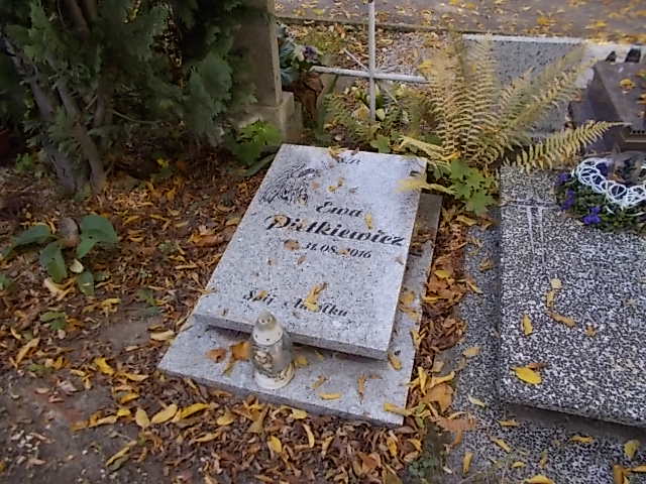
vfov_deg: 53.1
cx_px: 323
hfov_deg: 67.3
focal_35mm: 26
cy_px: 242
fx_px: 485
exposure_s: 1/100
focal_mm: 4.6
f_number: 3.2
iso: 80
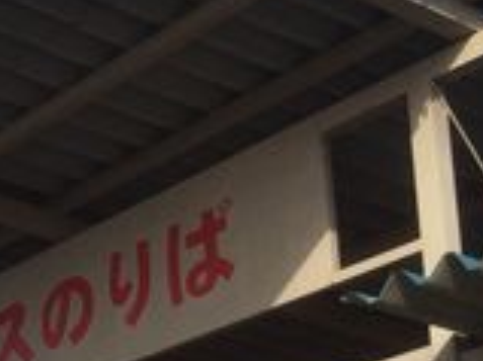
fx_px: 1631
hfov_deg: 14.4
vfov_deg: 11.7
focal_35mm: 117
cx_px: -447
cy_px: 640
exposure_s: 1/2083
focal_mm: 4.15
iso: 32
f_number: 2.2
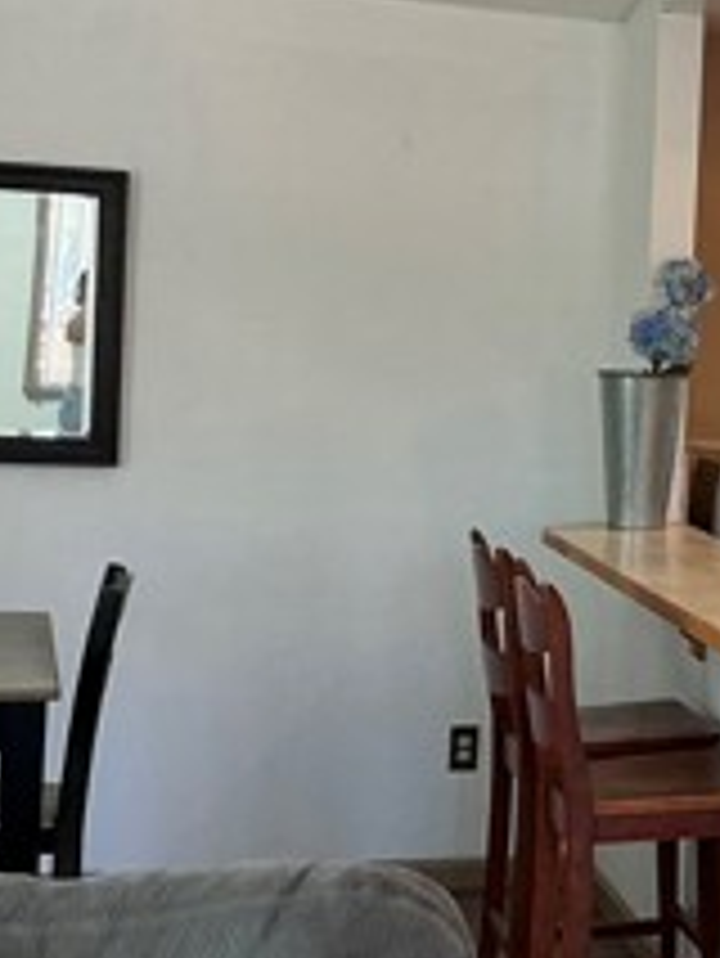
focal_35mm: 84
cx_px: 1066
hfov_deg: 16.2
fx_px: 2327
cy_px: 418
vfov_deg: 23.3
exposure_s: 1/60
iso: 40
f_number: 1.8
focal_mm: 3
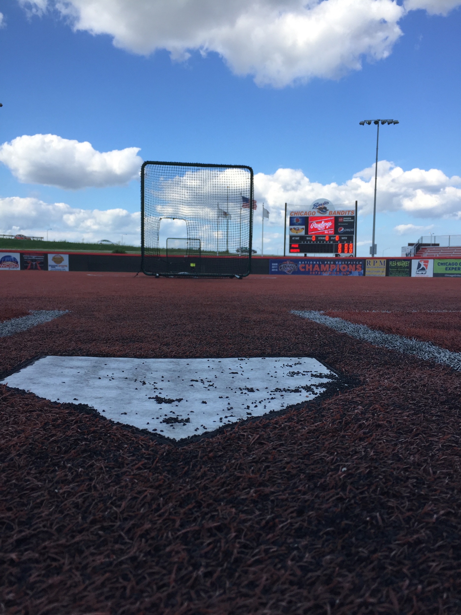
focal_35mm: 29
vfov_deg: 61.7
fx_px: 515
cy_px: 308
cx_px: 230
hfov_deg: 48.2
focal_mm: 4.15
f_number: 2.2
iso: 32
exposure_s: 1/1236
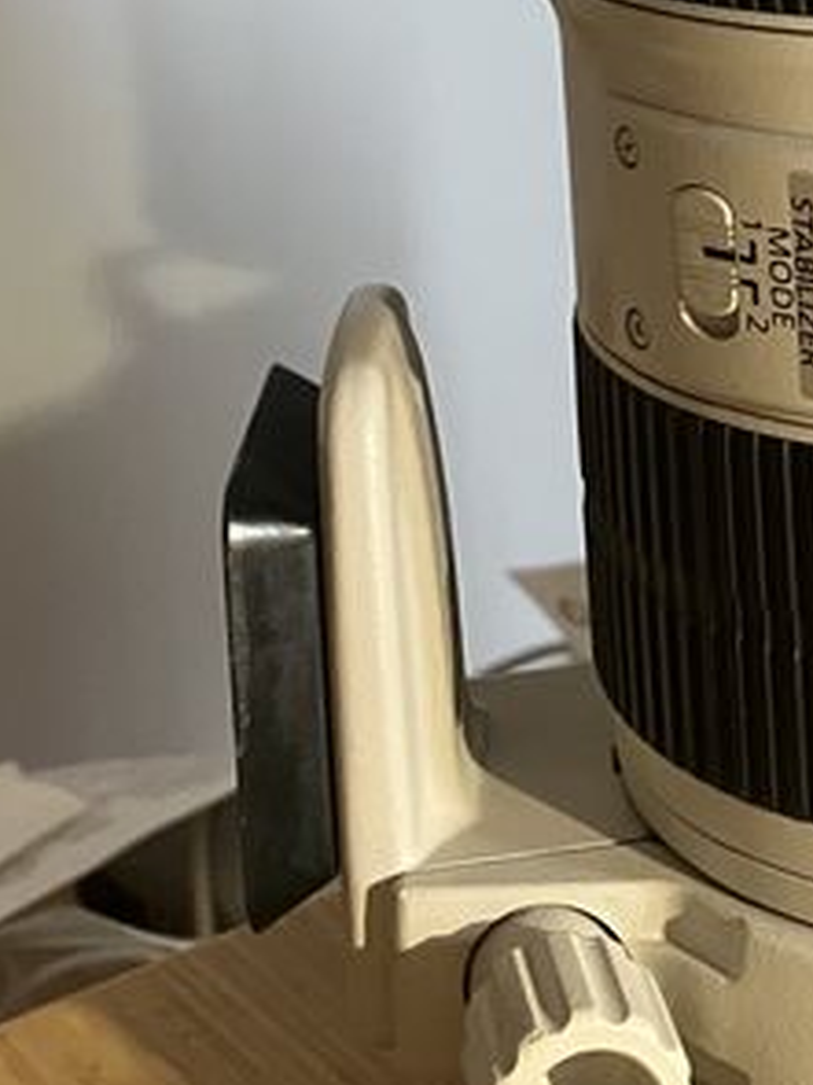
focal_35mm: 95
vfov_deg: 18.4
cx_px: 544
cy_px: -522
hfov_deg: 15.5
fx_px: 2977
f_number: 1.8
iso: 400
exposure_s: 1/40
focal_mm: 3.99
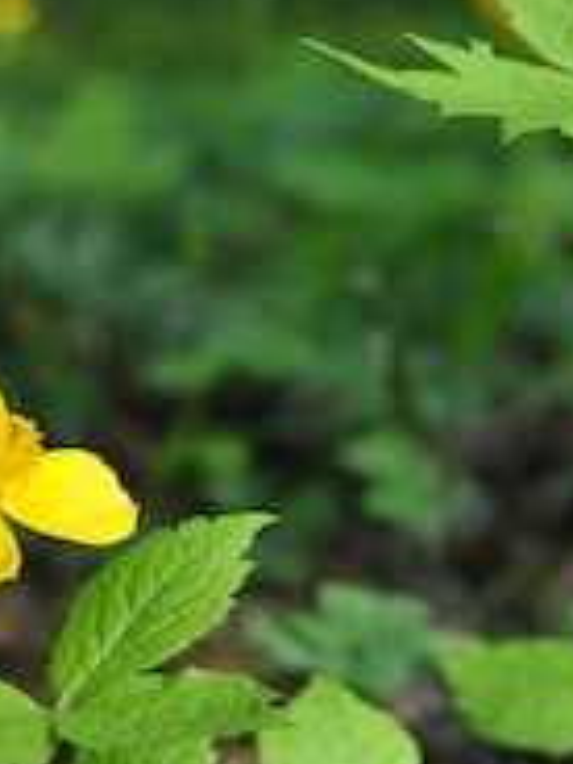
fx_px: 3730
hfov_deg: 8.7
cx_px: 542
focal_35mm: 169
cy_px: 284
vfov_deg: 11.7
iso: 220
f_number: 5.6
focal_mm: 38
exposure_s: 1/125
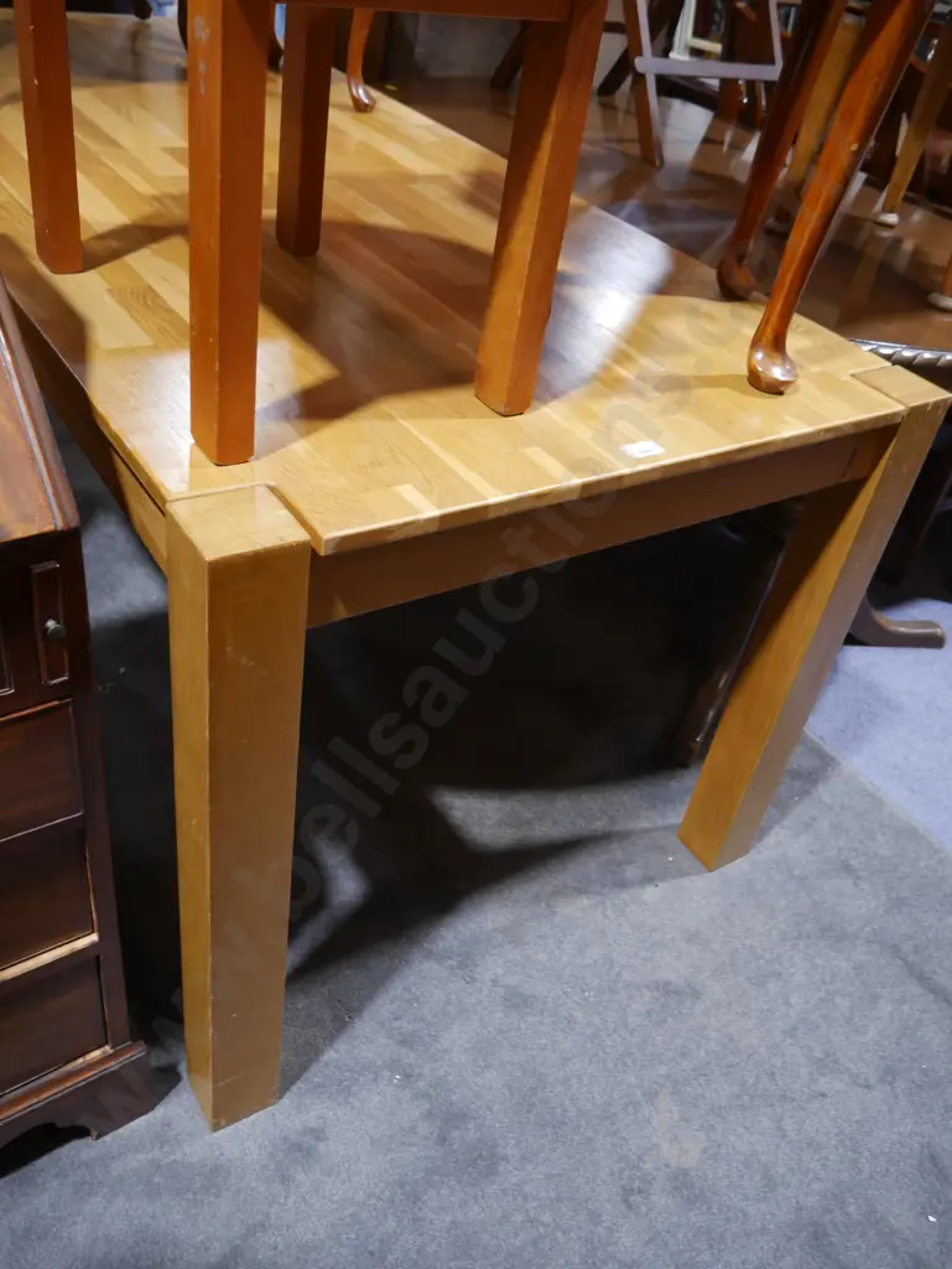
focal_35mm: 28
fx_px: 1026
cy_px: 634
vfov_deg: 63.4
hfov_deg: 49.8
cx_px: 476
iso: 640
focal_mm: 14
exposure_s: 1/60
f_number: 3.5
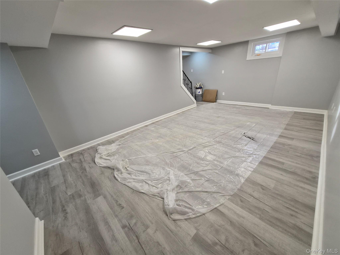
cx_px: 170
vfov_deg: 89.9
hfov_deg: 106.2
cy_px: 128
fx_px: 128
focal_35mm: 13
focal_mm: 1.7
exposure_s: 1/60
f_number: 2.2
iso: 100
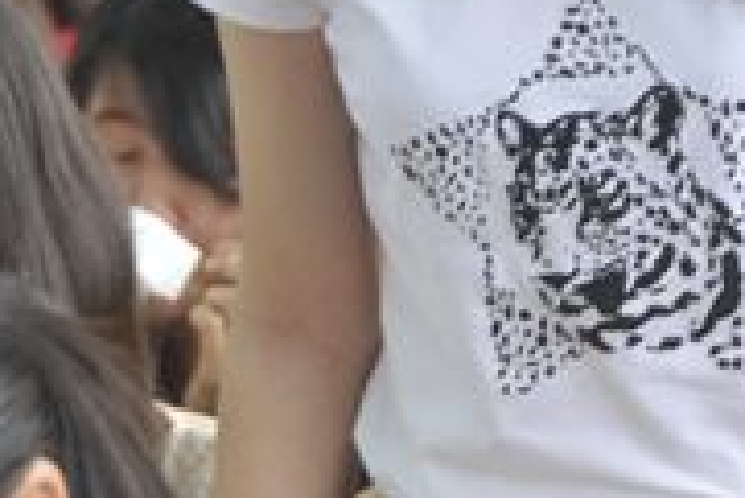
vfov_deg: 4.5
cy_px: -156
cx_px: 391
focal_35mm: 308
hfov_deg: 6.7
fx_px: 6379
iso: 280
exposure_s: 1/30
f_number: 5
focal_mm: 62
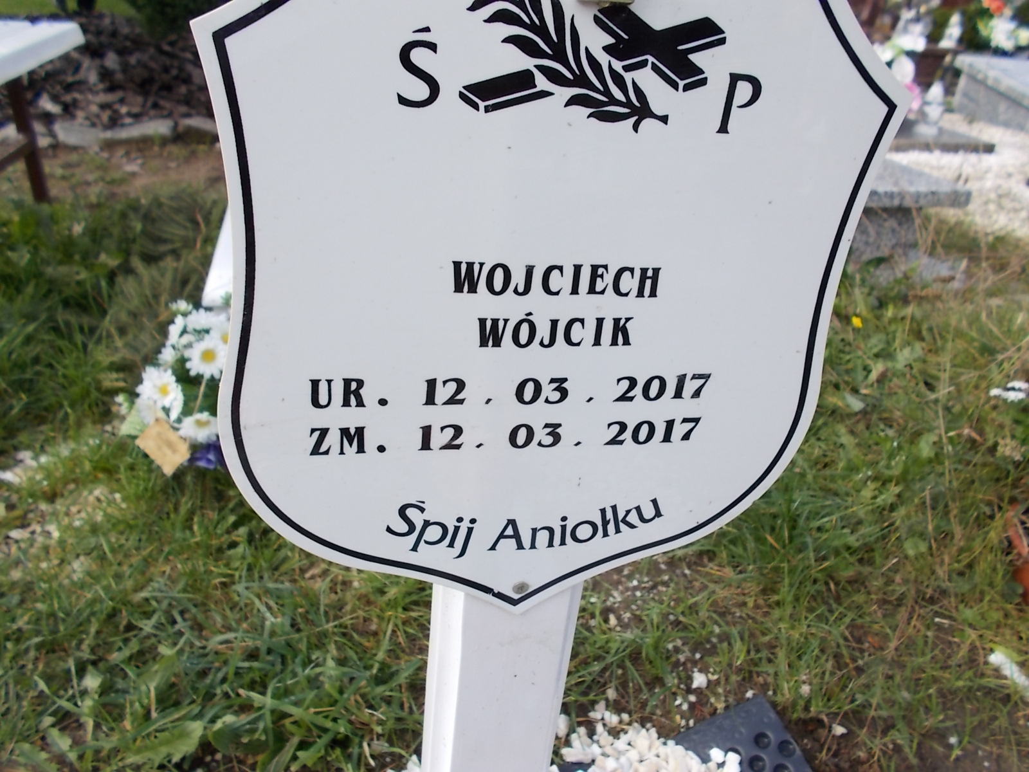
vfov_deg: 53.1
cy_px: 386
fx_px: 773
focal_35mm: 26
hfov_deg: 67.3
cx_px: 514
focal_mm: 4.6
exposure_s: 1/400
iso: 80
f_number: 3.2
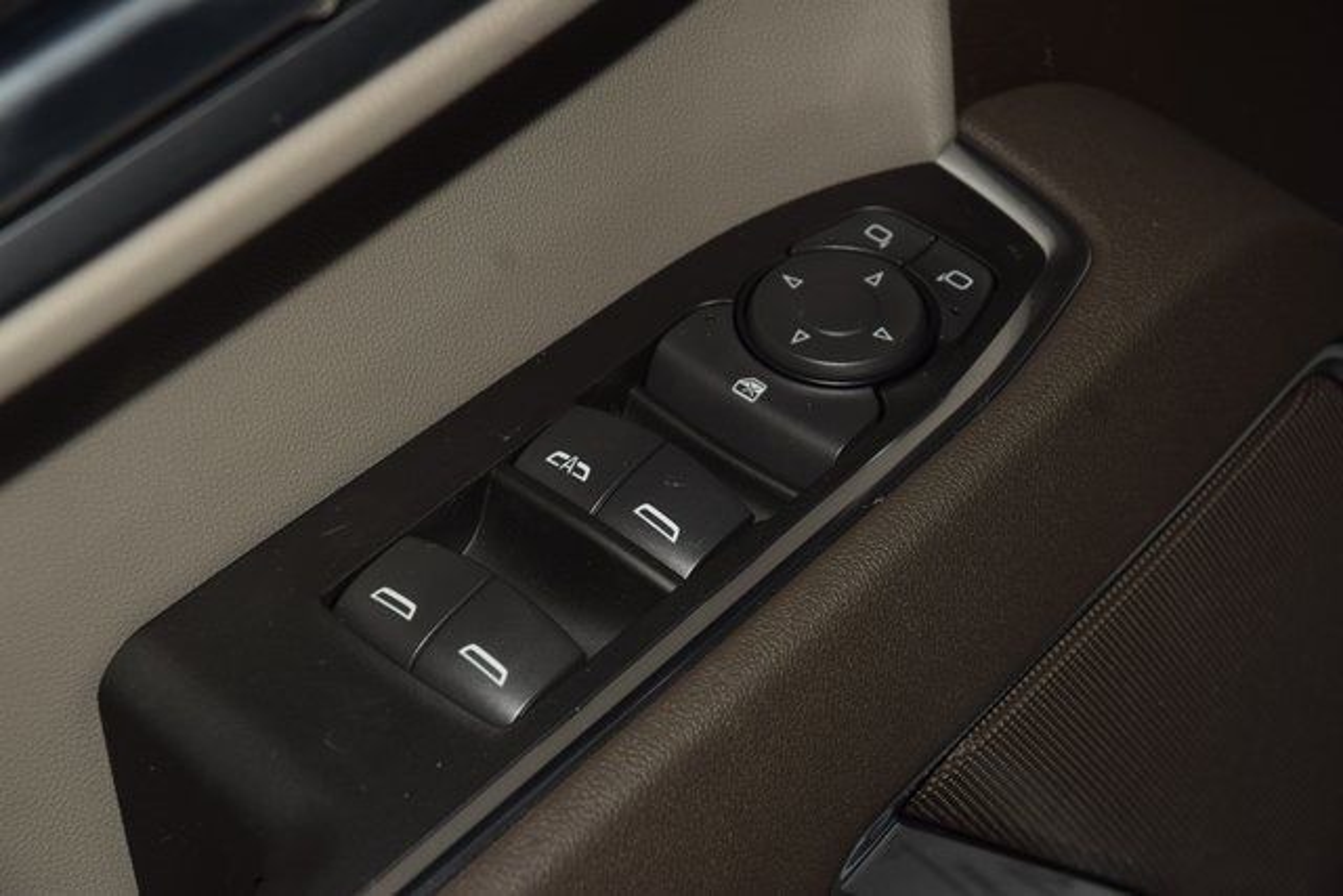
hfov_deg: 19.5
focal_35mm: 105
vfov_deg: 13.0
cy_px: 448
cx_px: 672
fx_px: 3918
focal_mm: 70
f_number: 8
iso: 100
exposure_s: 1/125
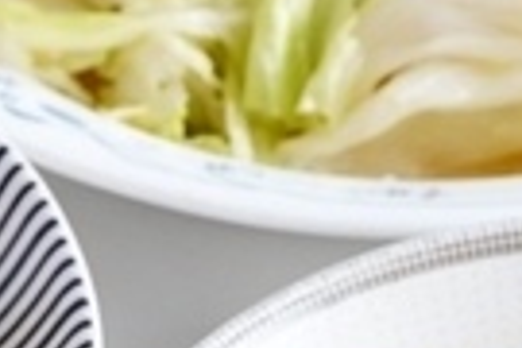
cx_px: 120
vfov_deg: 4.4
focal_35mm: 311
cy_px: 369
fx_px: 4515
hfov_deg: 6.6
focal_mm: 43
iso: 1250
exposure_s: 1/80
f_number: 5
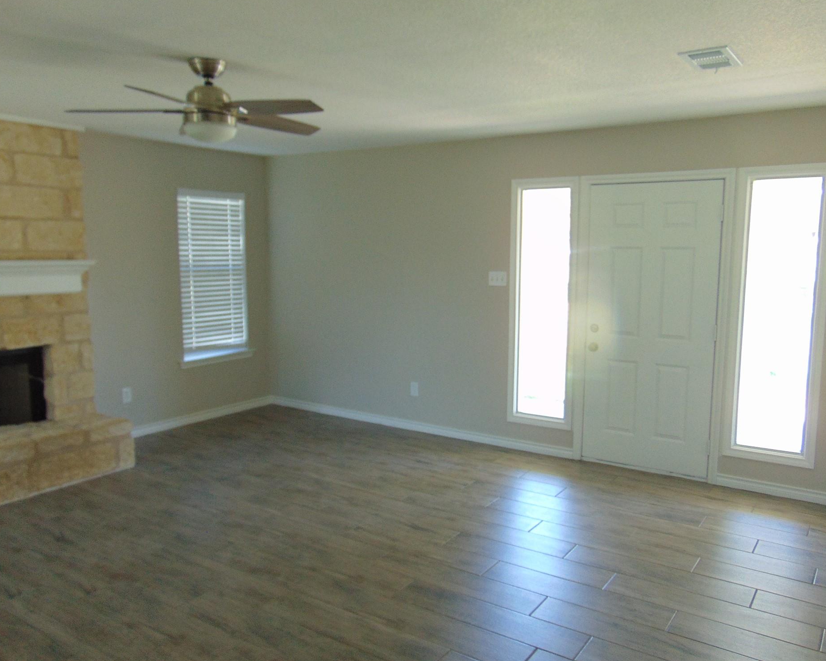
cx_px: 437
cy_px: 338
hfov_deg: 64.0
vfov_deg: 53.2
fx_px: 660
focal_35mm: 27
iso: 100
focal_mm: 4.5
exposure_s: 1/30
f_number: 3
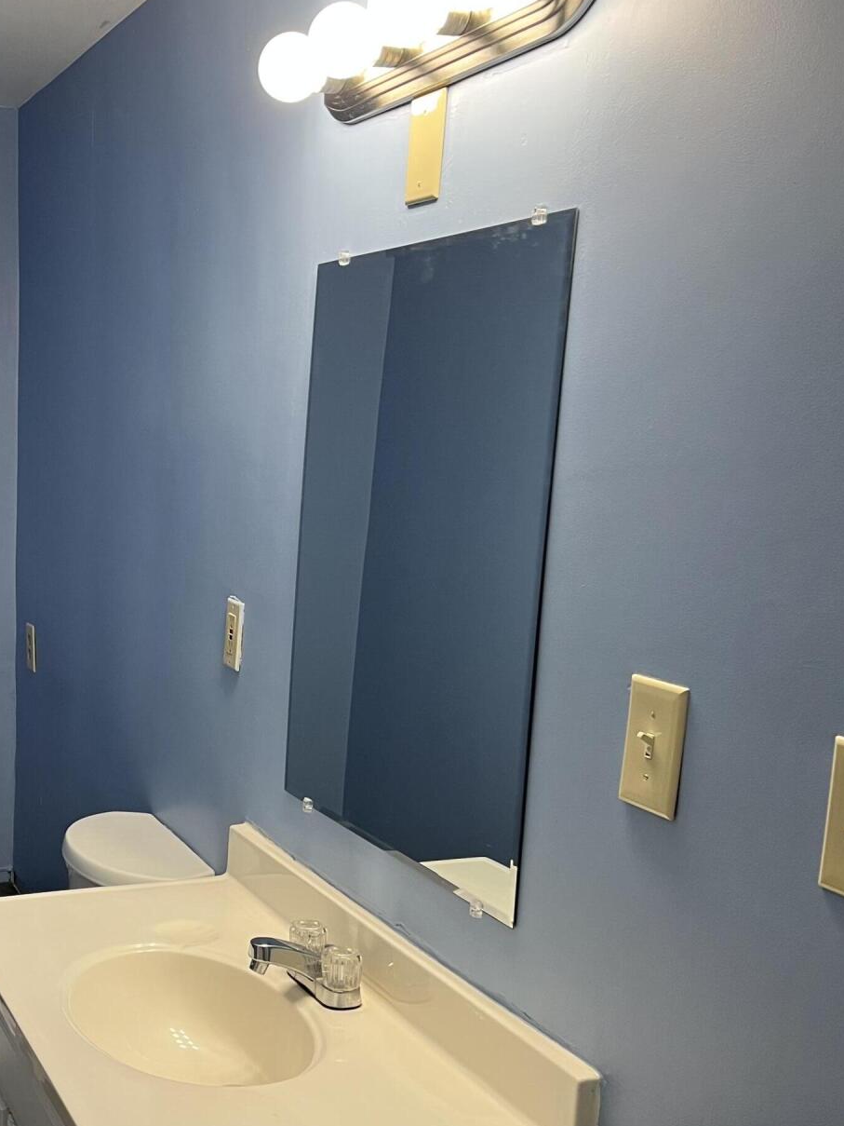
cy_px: 685
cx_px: 168
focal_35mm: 43
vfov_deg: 43.6
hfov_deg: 32.7
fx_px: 1398
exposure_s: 1/60
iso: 100
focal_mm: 5.1
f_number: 1.6
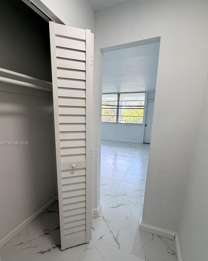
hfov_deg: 76.9
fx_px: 131
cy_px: 144
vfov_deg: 89.4
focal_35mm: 17
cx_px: 100
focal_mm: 2.22
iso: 100
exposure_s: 1/120
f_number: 2.2
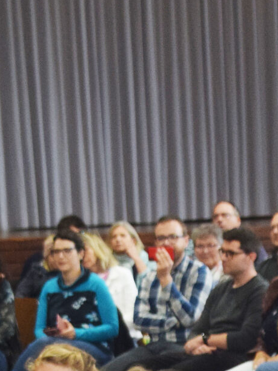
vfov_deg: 9.2
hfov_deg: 7.0
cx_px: 271
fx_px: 2259
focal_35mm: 211
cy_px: 511
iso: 1000
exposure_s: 1/60
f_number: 4.5
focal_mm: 35
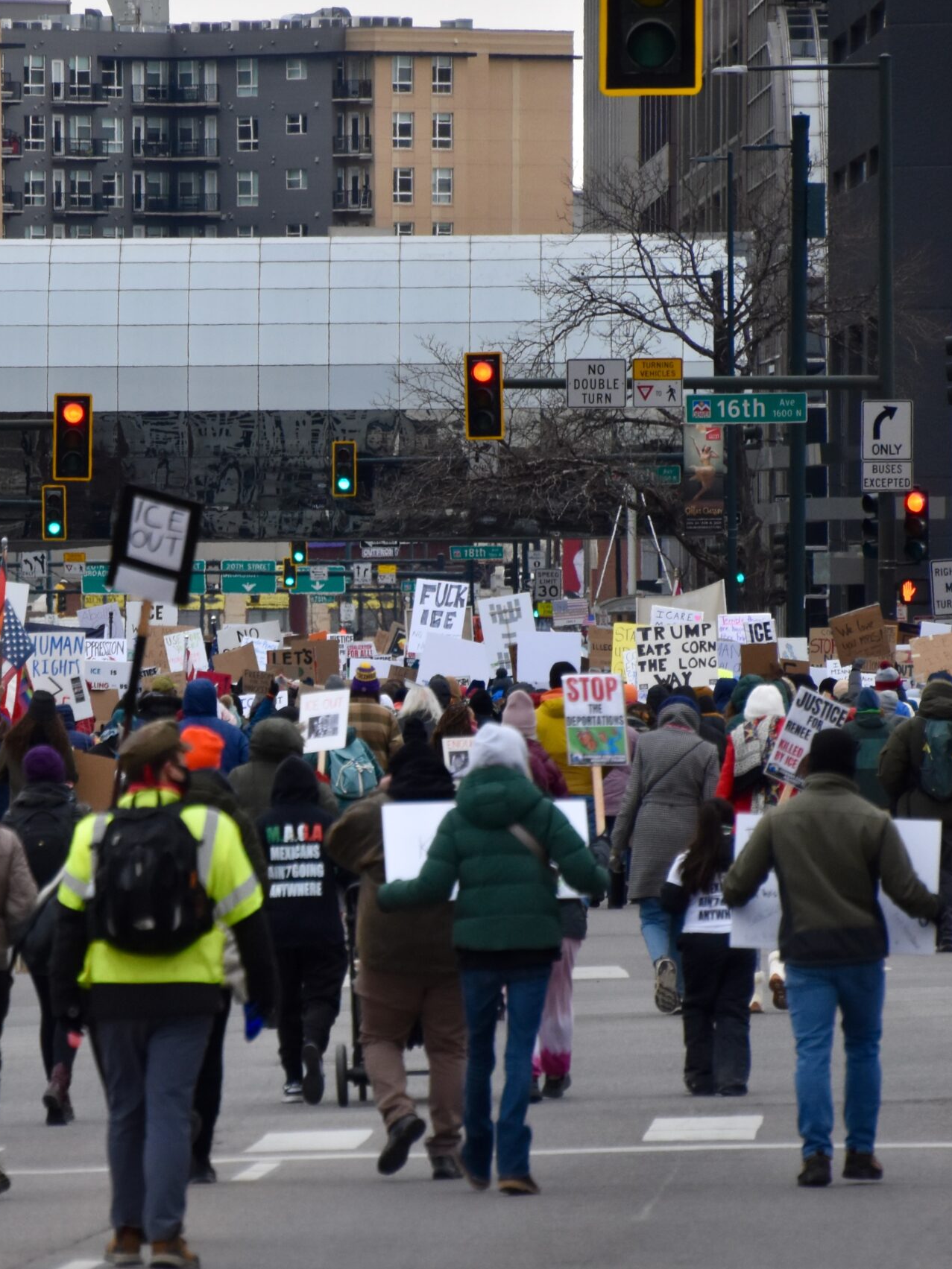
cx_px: 168
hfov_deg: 3.5
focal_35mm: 423
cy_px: 634
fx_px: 15503
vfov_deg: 4.7
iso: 800
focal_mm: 195
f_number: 6.3
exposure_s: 1/1000
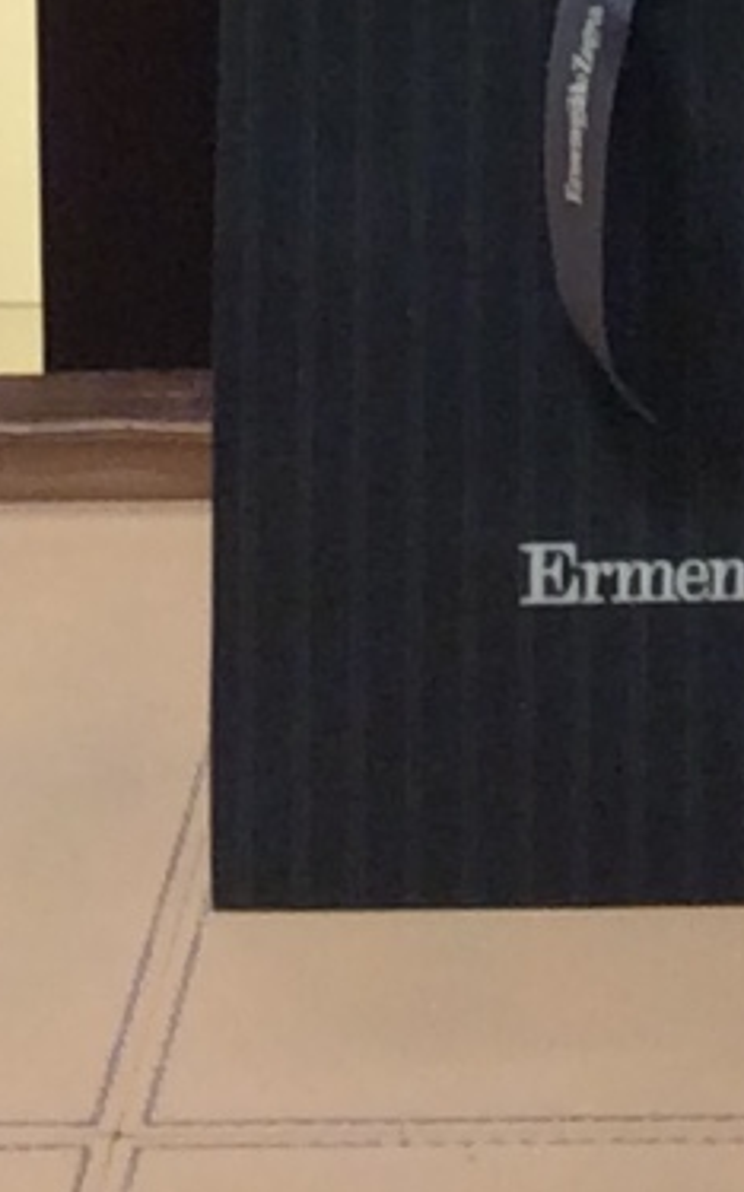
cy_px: -1561
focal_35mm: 234
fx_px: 7600
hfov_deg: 5.6
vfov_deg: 8.3
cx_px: 1097
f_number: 2.4
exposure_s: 1/33
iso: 40
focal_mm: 3.3
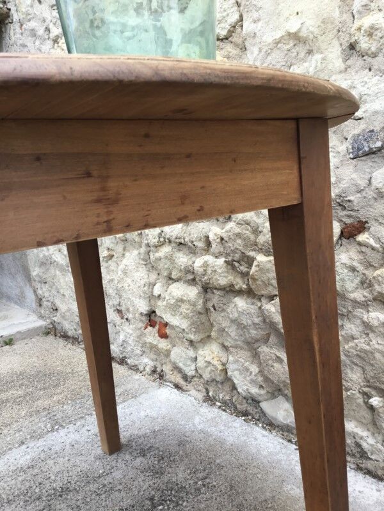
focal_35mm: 31
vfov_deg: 58.4
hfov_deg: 45.4
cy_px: 256
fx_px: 459
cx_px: 192
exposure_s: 1/252
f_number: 2.4
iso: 25
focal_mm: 3.3
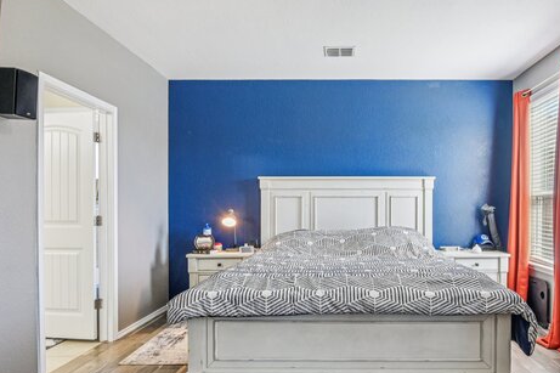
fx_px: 389
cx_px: 341
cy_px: 211
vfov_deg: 51.1
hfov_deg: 70.6
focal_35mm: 25
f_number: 8
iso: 720
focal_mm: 18
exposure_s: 1/20
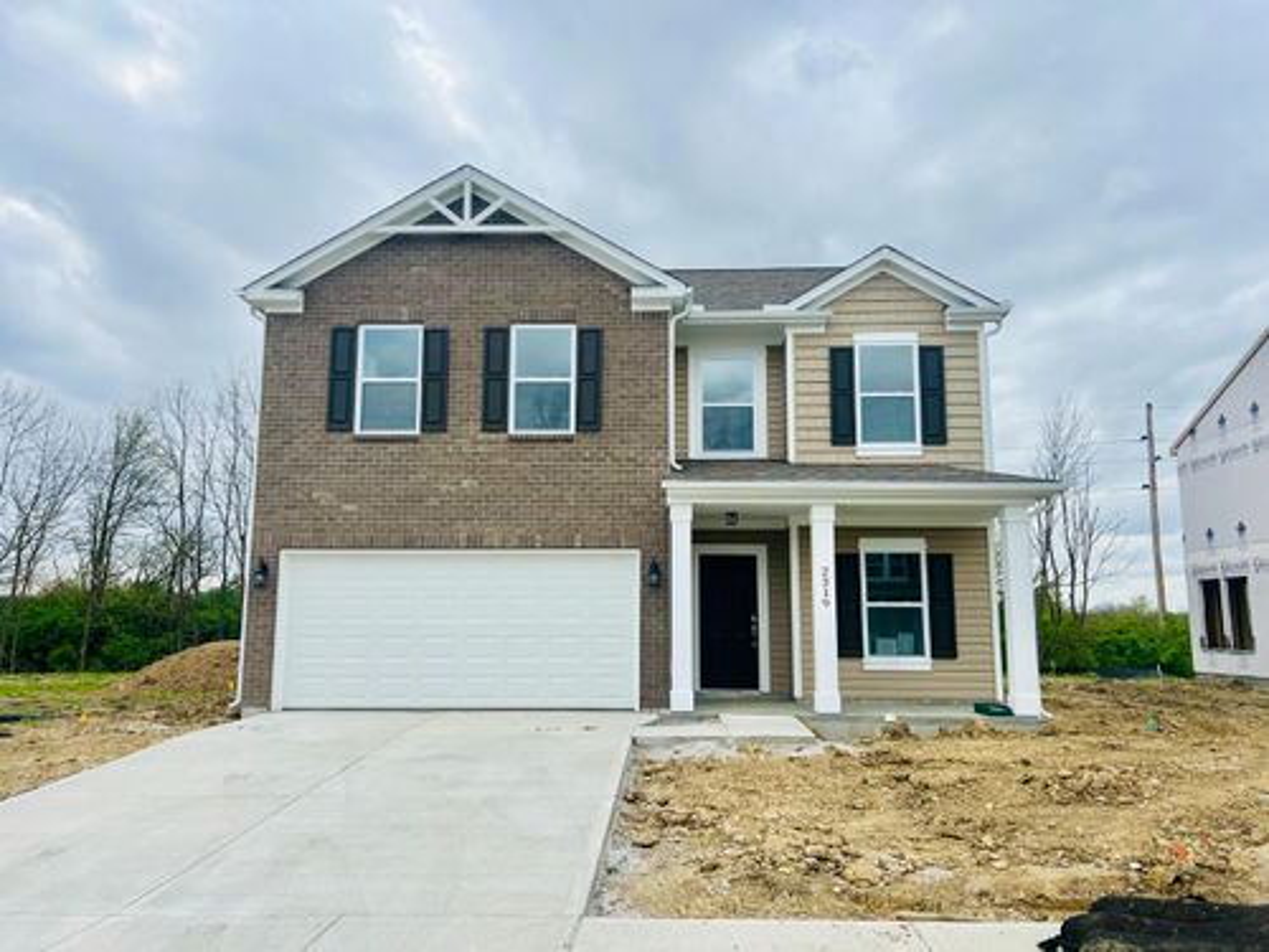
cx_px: 634
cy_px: 476
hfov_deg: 67.3
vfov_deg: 53.1
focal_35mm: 26
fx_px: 953
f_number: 1.5
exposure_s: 1/4444
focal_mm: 5.7
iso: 50
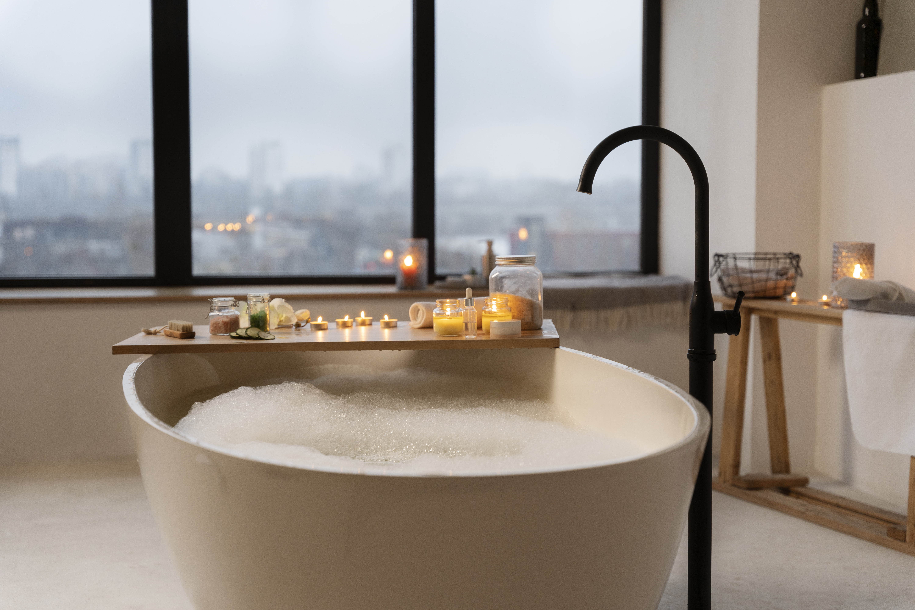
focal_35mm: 58
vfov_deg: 23.4
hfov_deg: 34.5
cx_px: 458
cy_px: 305
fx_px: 1472
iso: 500
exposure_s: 1/80
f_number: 2.8
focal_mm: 57.9
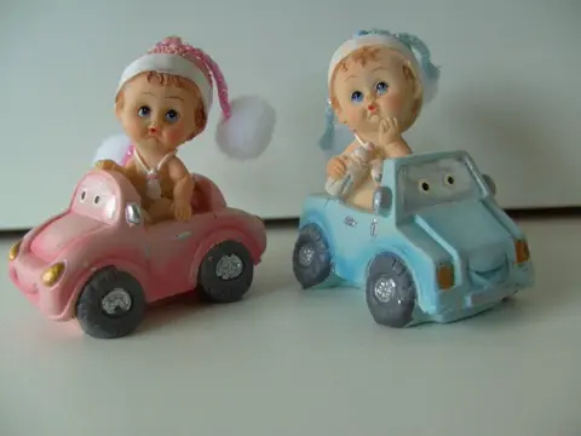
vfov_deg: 38.7
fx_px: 621
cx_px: 290
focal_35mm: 37
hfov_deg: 50.1
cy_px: 218
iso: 80
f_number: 2.8
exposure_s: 1/59
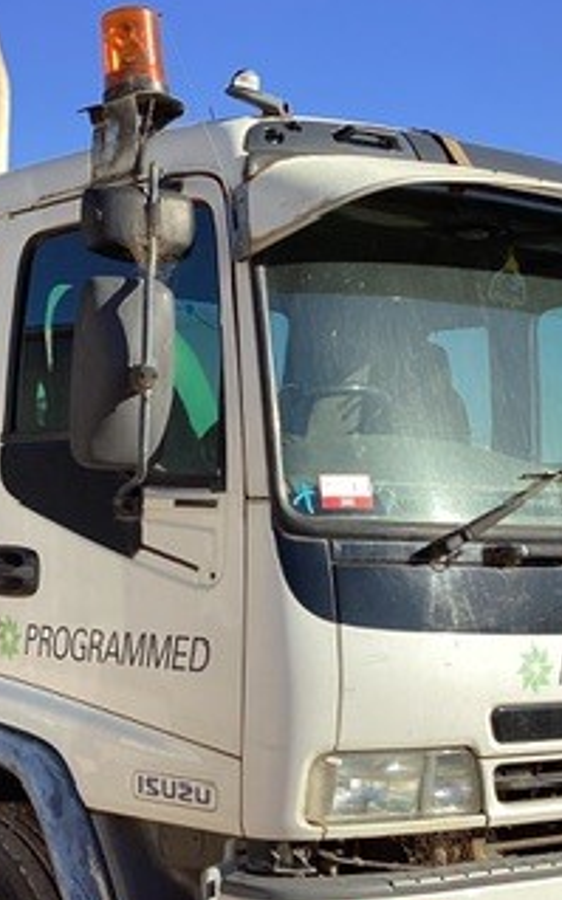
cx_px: 136
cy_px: 624
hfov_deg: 19.5
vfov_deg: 30.8
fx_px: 1620
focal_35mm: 66
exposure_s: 1/1181
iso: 25
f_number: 2.4
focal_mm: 3.3
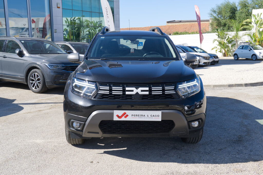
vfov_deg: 35.1
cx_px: 132
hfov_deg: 50.7
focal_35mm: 38
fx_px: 278
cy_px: 88
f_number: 9
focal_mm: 25.6
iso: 160
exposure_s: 1/200
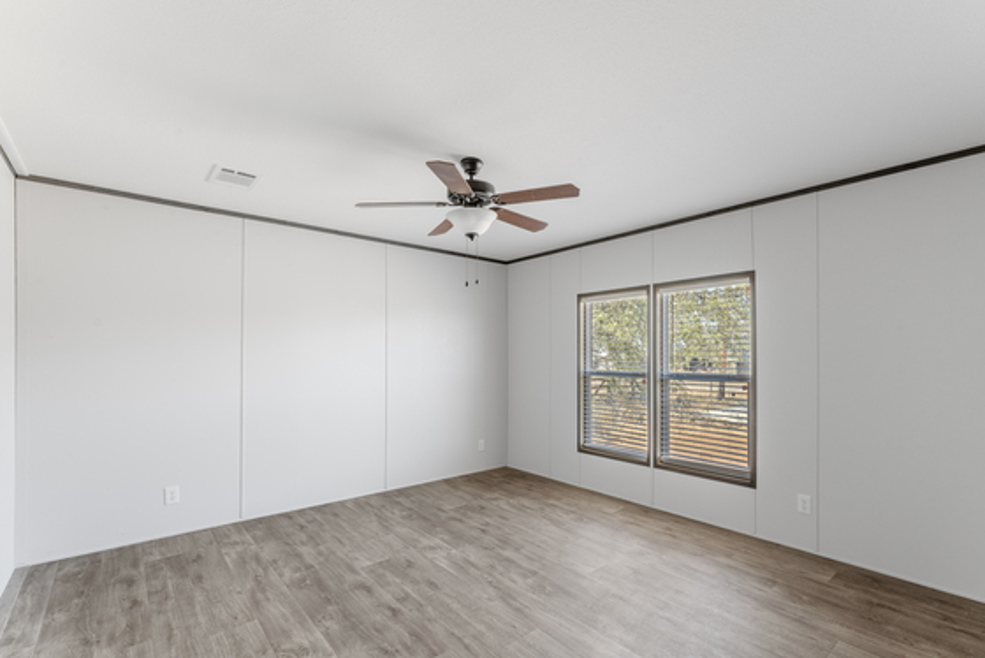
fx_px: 438
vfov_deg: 73.8
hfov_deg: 96.7
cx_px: 507
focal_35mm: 16
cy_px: 346
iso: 400
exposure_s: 1/2.5
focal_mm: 14
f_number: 11
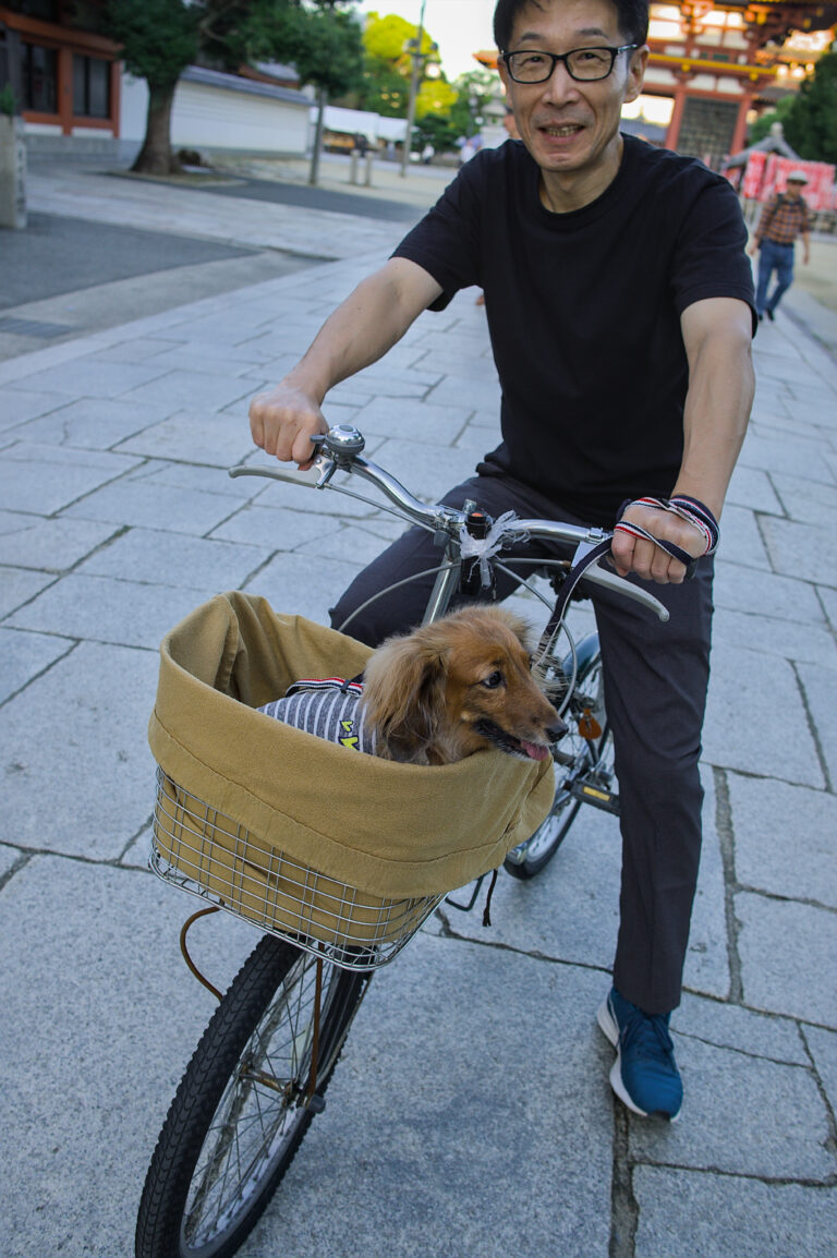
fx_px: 1222
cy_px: 629
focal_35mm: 35
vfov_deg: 54.5
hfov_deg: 37.8
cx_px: 418
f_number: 4
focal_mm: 23
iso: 640
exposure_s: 1/320
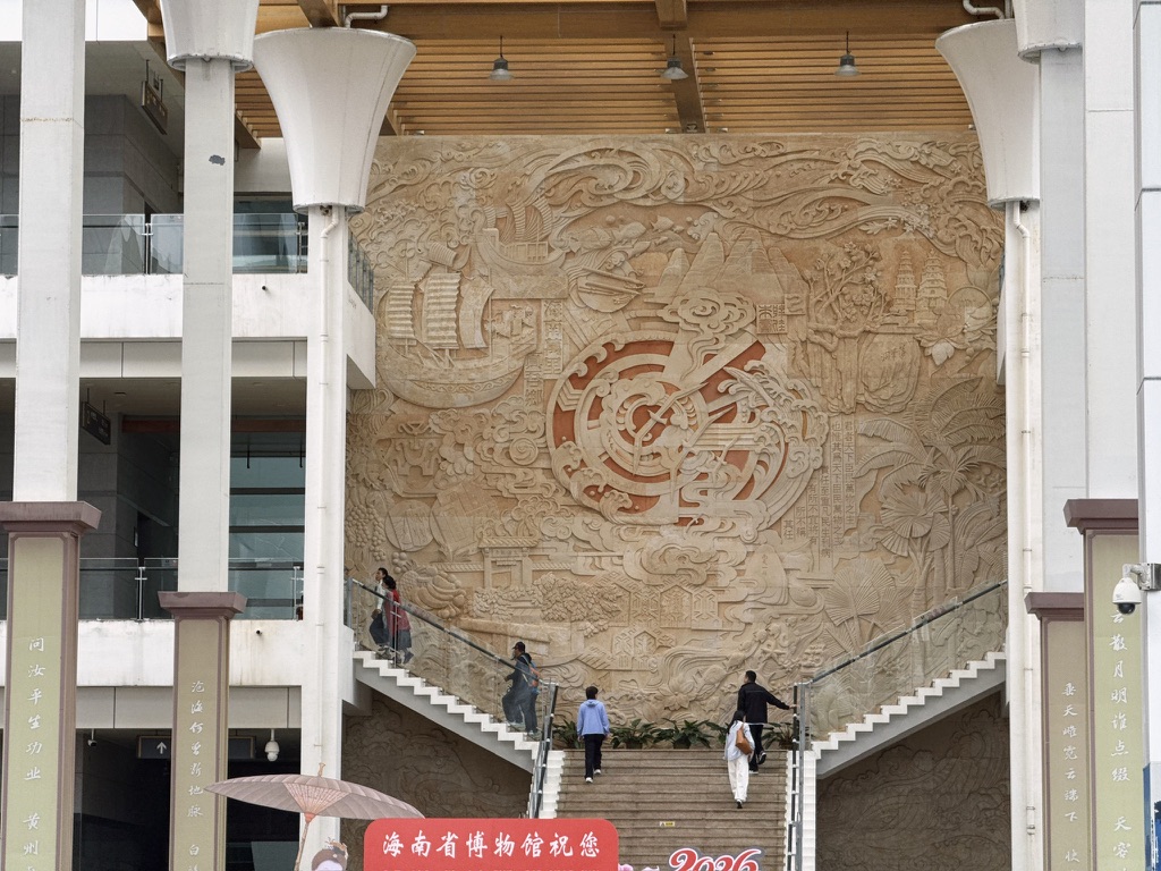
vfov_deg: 12.3
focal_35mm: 120
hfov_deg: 16.4
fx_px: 4025
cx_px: 580
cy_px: 436
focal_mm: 15.66
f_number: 2.8
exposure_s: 1/211
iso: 50
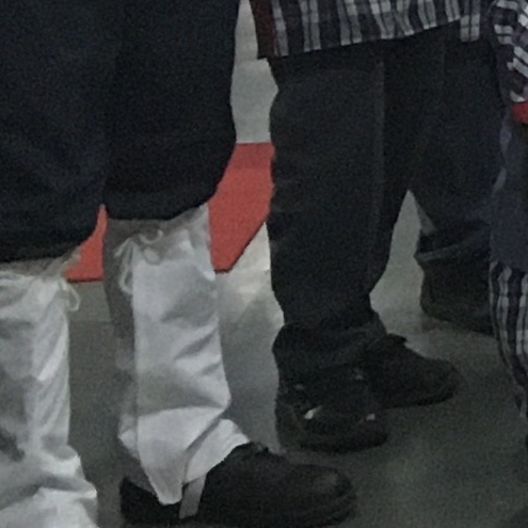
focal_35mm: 209
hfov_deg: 7.0
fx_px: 3607
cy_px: -455
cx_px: 1865
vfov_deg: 8.1
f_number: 2.2
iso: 250
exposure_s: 1/33
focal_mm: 4.15
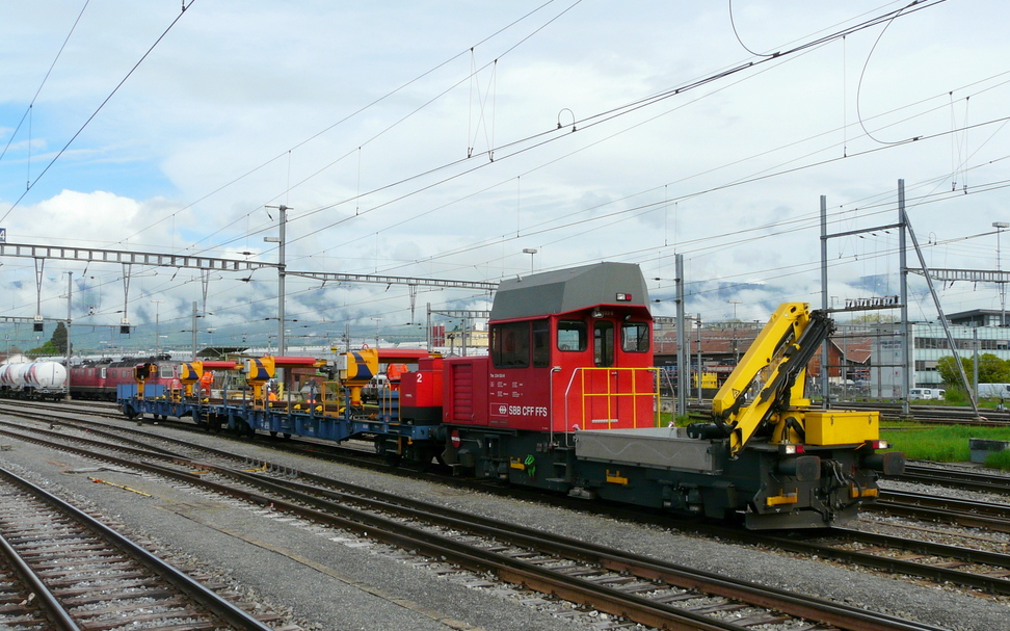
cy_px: 334
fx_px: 991
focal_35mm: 36
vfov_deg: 35.3
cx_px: 502
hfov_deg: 54.0
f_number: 5.6
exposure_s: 1/400
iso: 100
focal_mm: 5.4
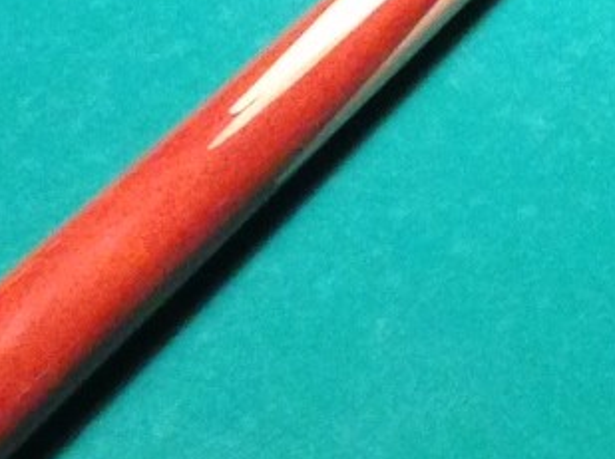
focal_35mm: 219
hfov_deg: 9.0
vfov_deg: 6.7
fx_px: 3886
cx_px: 80
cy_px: -113
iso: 320
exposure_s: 1/20
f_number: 2.4
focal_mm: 4.12
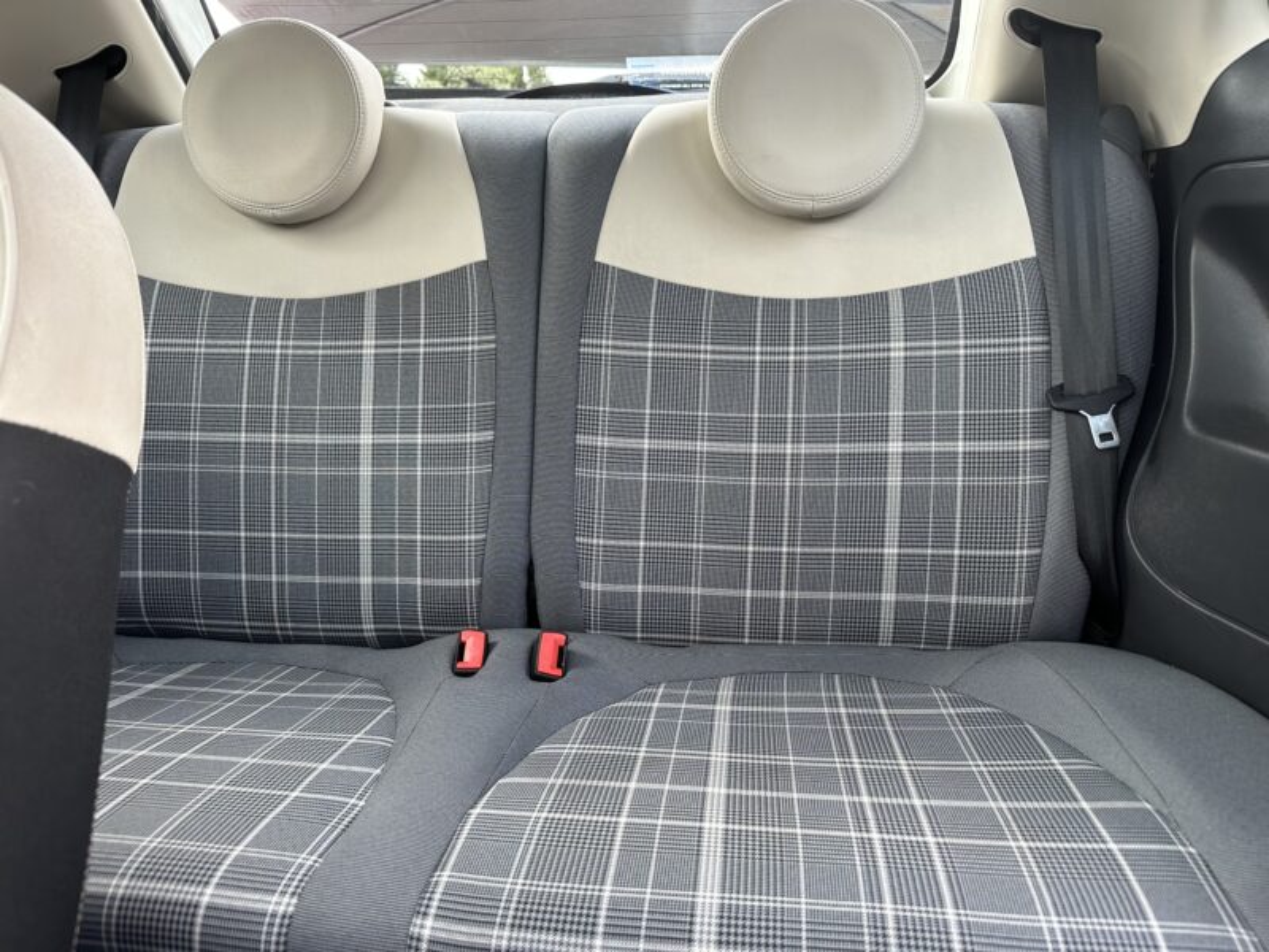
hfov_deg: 71.6
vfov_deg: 56.8
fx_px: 880
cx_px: 634
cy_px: 476
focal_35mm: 24
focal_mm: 6.86
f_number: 1.78
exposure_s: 1/121
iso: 80
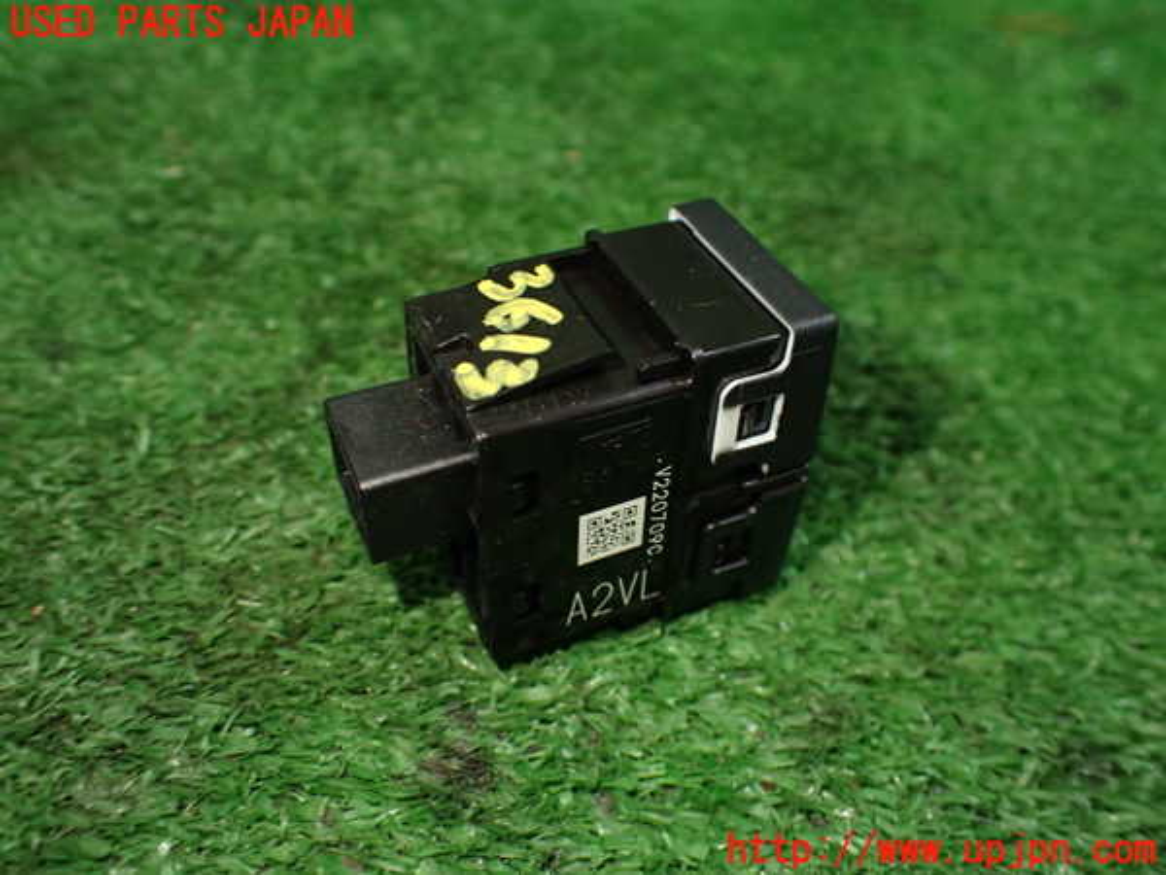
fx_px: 1011
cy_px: 438
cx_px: 583
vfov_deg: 46.8
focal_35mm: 30
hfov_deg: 60.0
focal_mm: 5.4
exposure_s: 1/125
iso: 500
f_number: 2.3
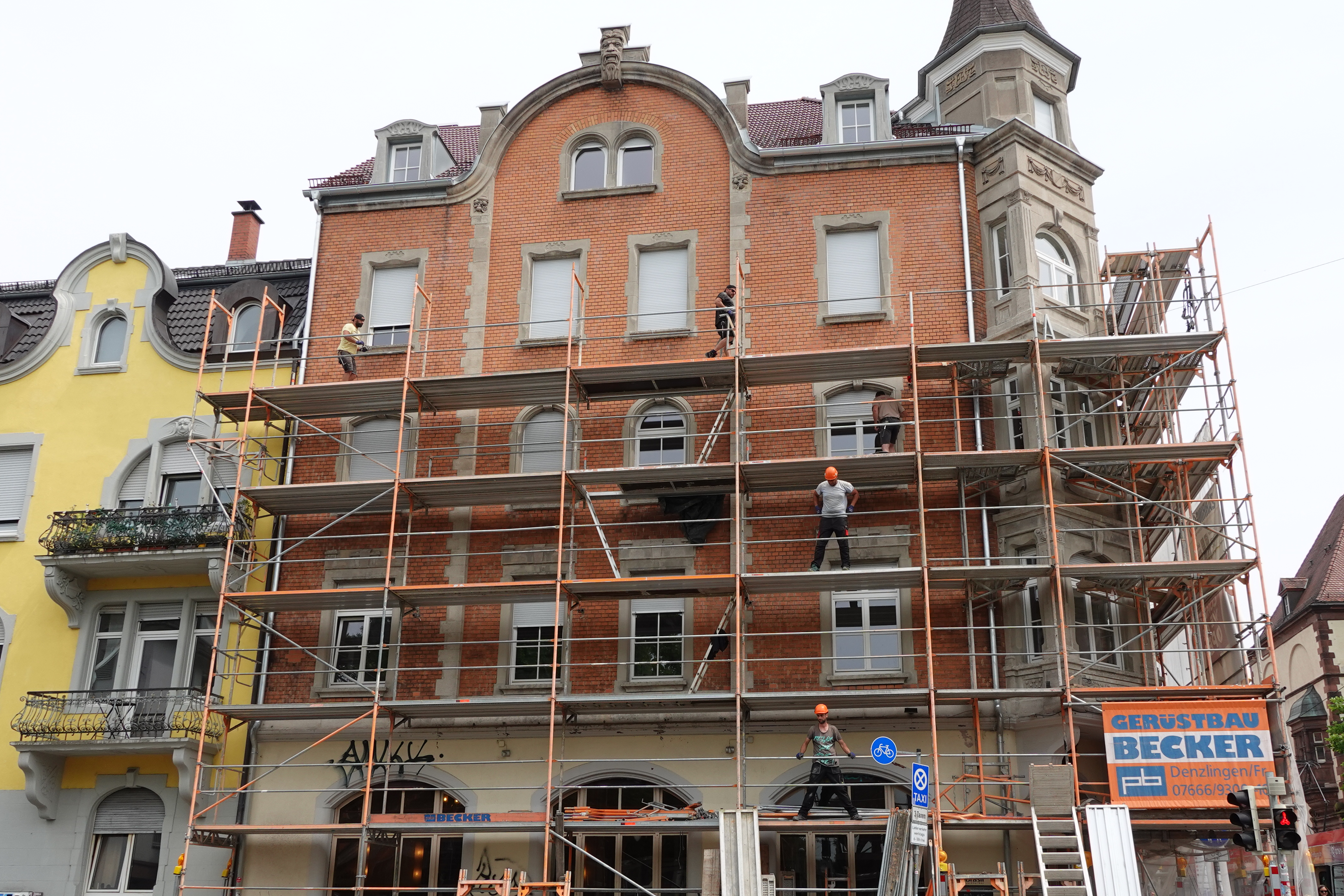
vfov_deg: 42.2
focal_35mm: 31
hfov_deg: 60.3
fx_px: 1157
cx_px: 708
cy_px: 517
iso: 125
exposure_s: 1/320
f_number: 5.6
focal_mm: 9.4
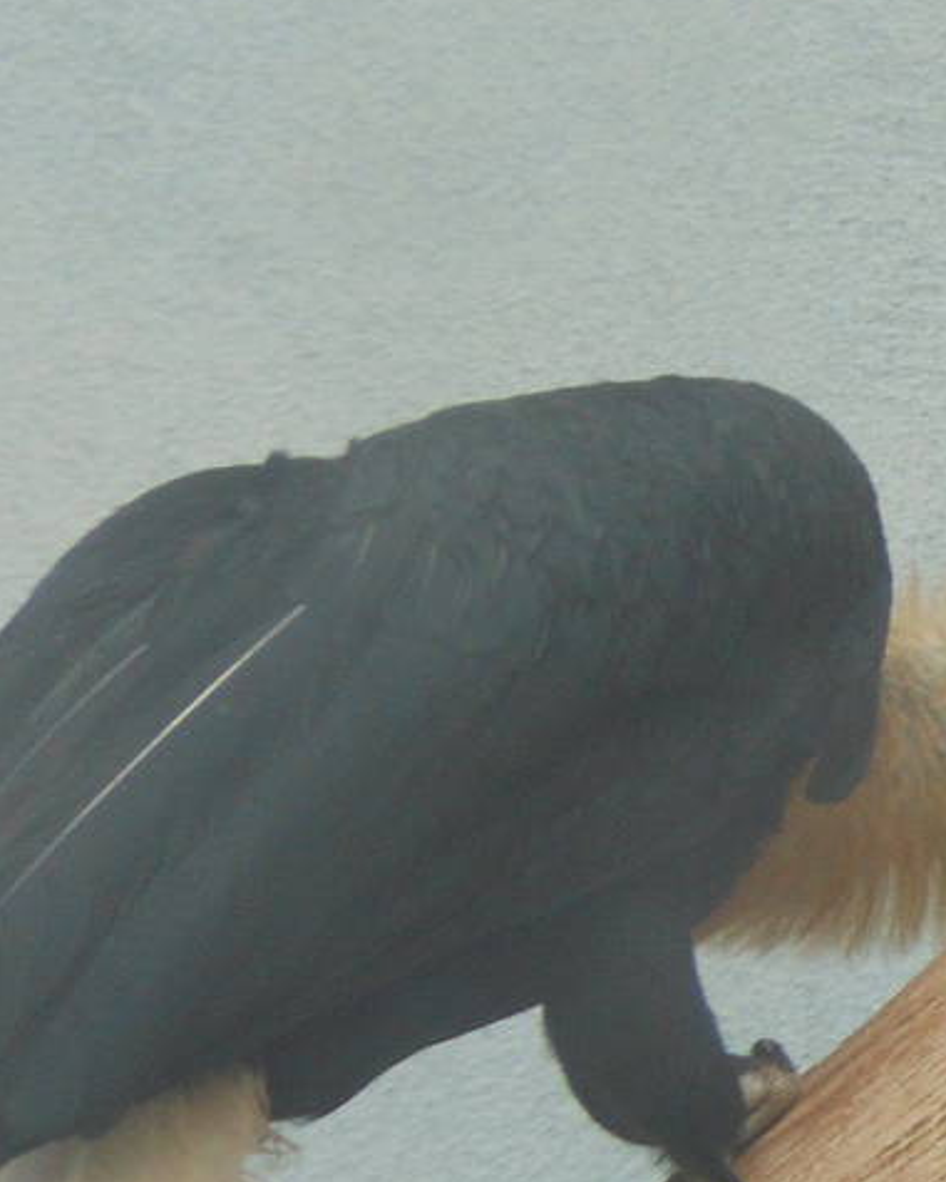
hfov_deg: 2.4
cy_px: 678
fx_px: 22496
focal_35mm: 643
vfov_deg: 3.0
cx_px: 1862
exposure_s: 1/60
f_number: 5.6
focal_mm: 35
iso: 125
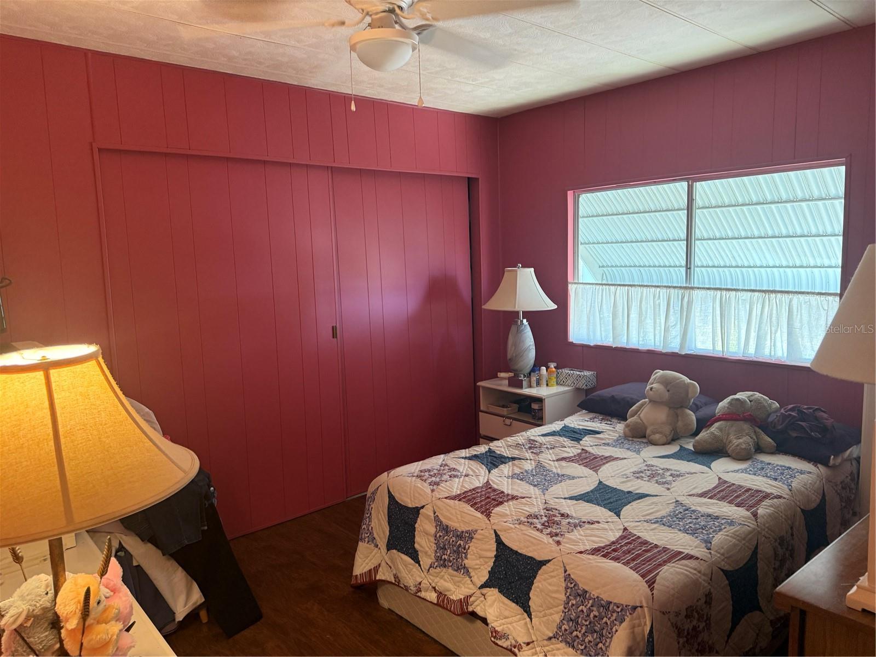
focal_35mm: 24
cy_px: 328
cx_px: 438
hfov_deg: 71.6
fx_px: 607
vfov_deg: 56.8
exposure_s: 1/60
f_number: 1.78
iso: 250
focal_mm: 6.76
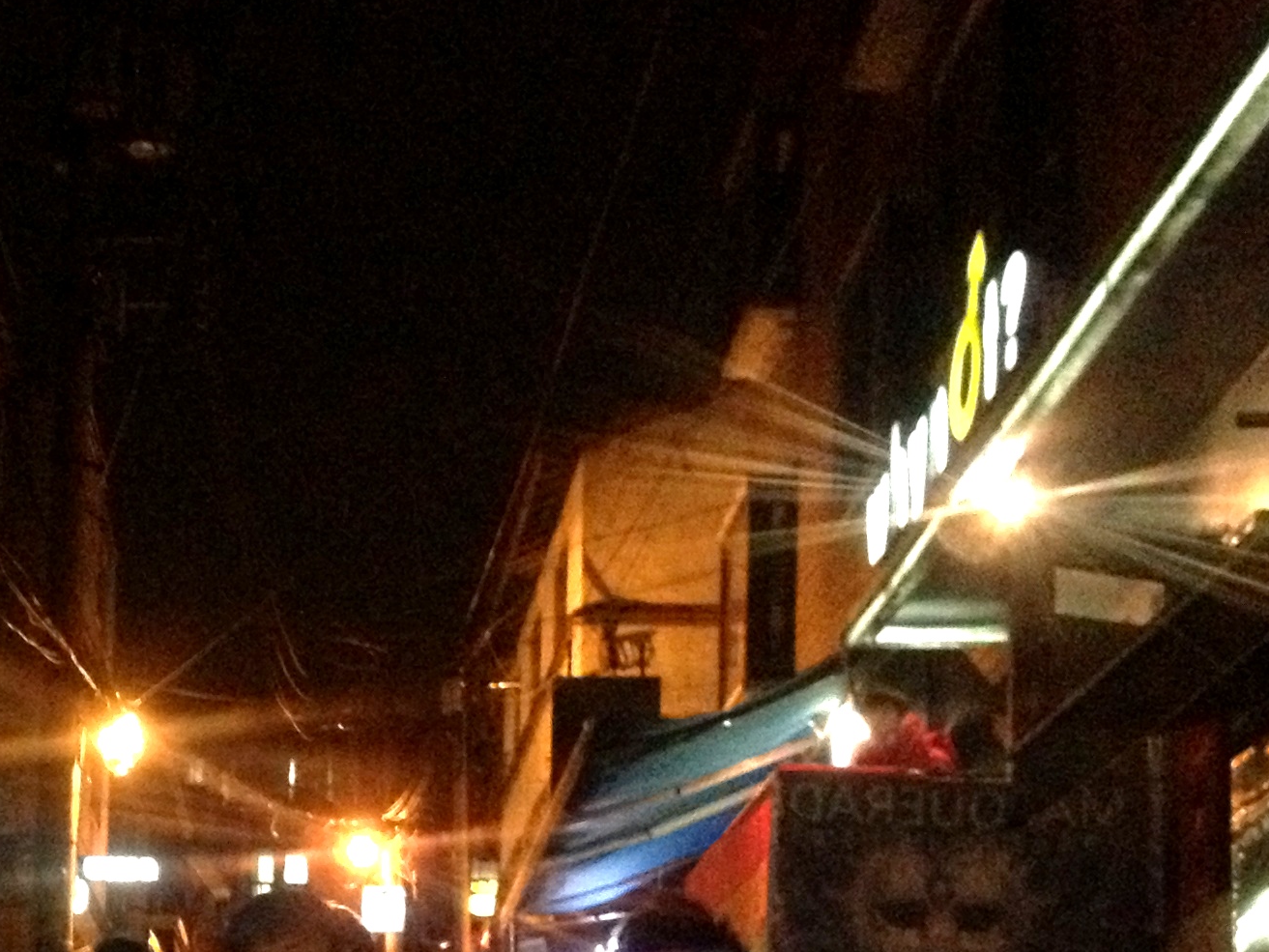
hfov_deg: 21.8
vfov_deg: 16.4
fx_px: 3190
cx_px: 65
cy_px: 1109
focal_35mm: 87
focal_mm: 4.28
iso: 800
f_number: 2.4
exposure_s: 1/15
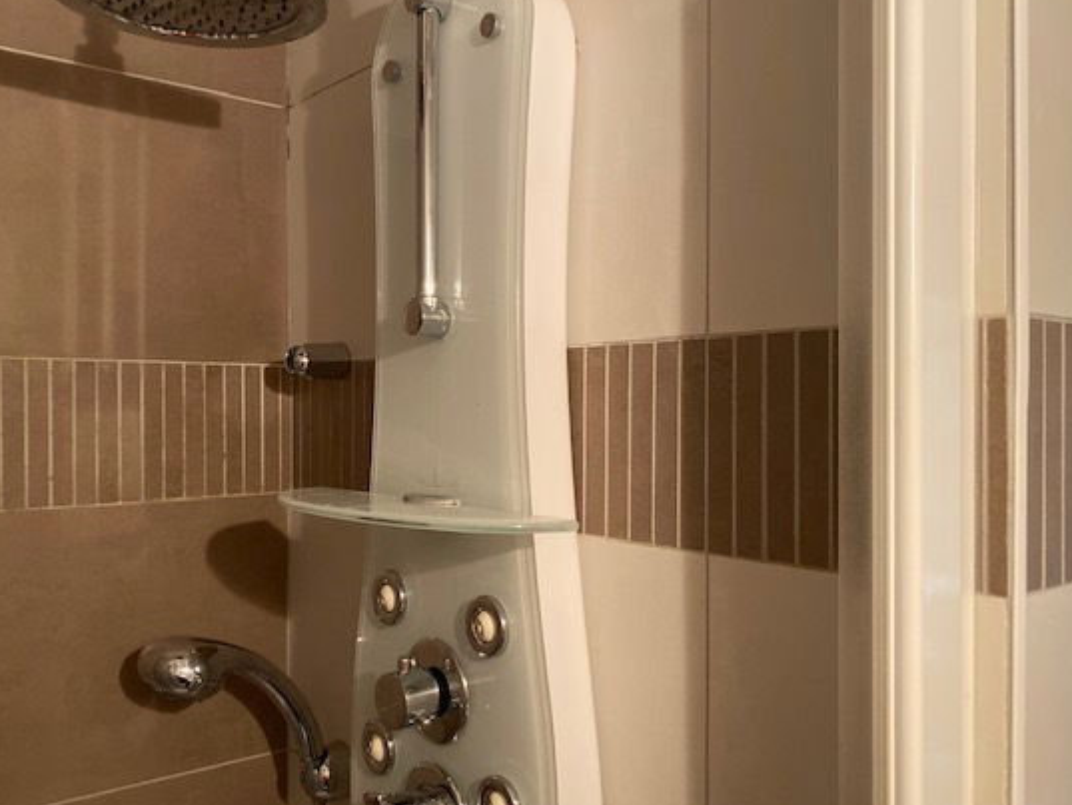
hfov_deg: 58.1
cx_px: 457
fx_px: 960
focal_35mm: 31
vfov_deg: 45.4
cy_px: 419
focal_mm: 4.25
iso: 500
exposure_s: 1/50
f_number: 1.8
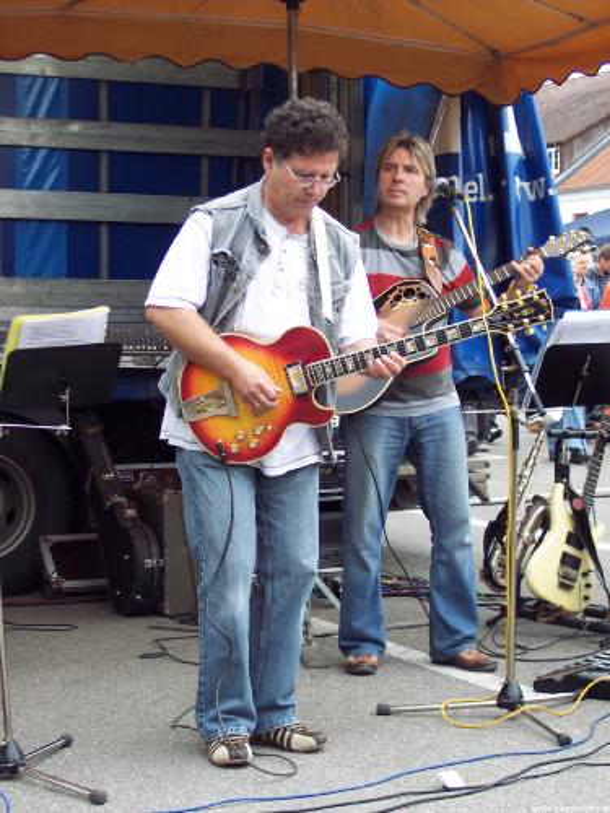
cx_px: 305
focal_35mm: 78
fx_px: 1833
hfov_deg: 18.9
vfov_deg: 25.0
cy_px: 406
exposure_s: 1/90
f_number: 4
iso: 100
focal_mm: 16
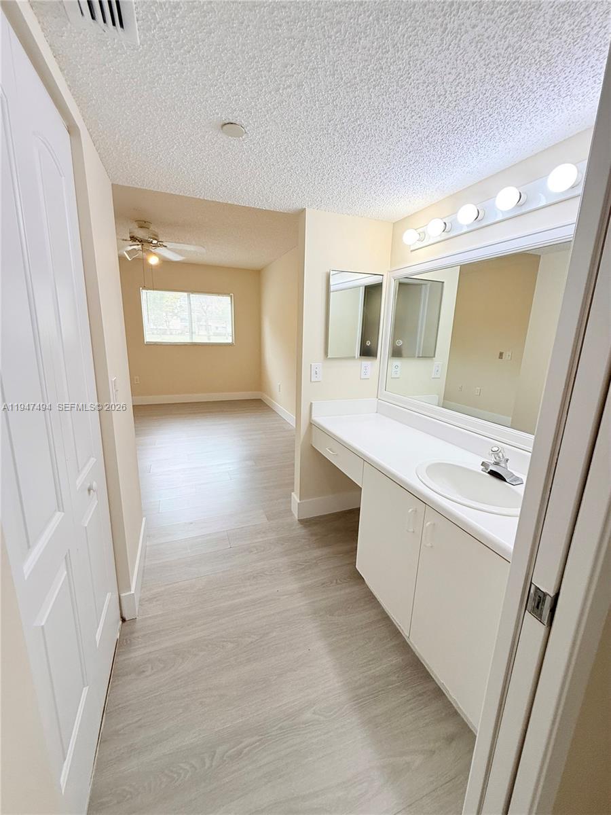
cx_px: 306
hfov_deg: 85.7
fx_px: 329
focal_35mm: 14
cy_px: 408
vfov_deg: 102.1
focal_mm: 2.22
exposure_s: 1/120
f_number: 2.2
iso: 125
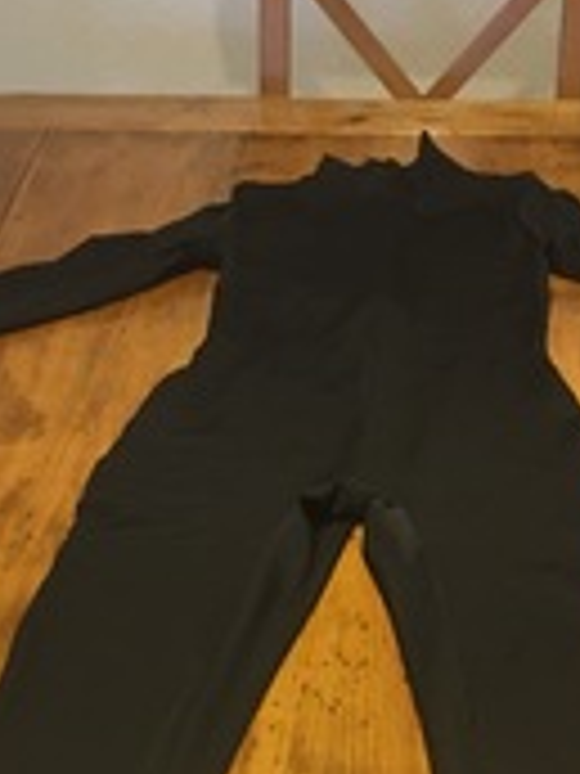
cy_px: 868
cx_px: 297
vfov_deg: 22.6
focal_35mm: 81
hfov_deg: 18.2
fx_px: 1810
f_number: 2.2
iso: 200
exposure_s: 1/30
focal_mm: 4.15
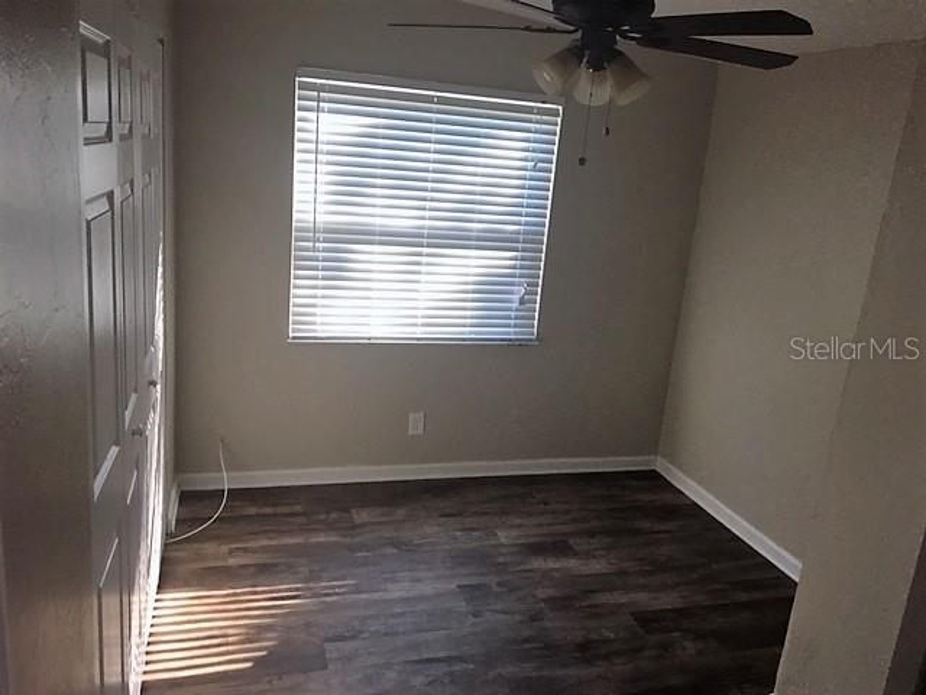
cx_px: 463
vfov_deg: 48.2
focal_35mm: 29
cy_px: 348
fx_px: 776
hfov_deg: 61.7
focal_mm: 4.15
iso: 40
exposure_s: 1/30
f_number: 2.2
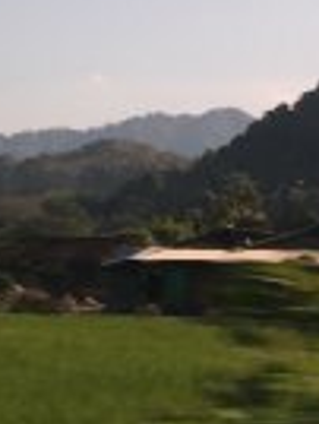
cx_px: 321
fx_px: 1617
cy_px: -272
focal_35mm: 132
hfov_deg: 11.2
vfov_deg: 13.7
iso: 25
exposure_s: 1/199
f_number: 2.2
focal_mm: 4.15
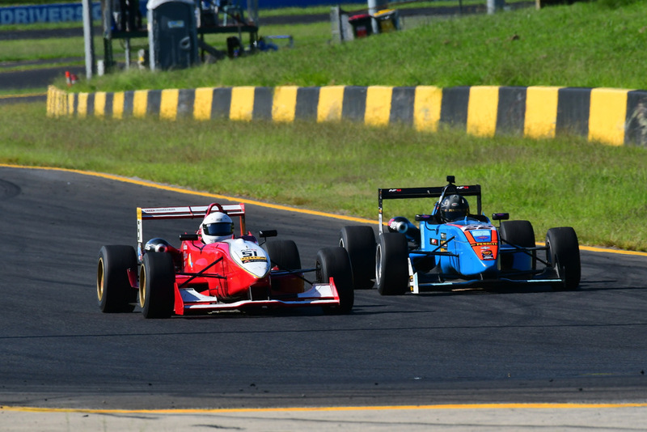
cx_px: 324
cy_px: 216
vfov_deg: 1.8
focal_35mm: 750
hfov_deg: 2.7
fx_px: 13483
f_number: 13
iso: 500
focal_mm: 500
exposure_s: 1/640
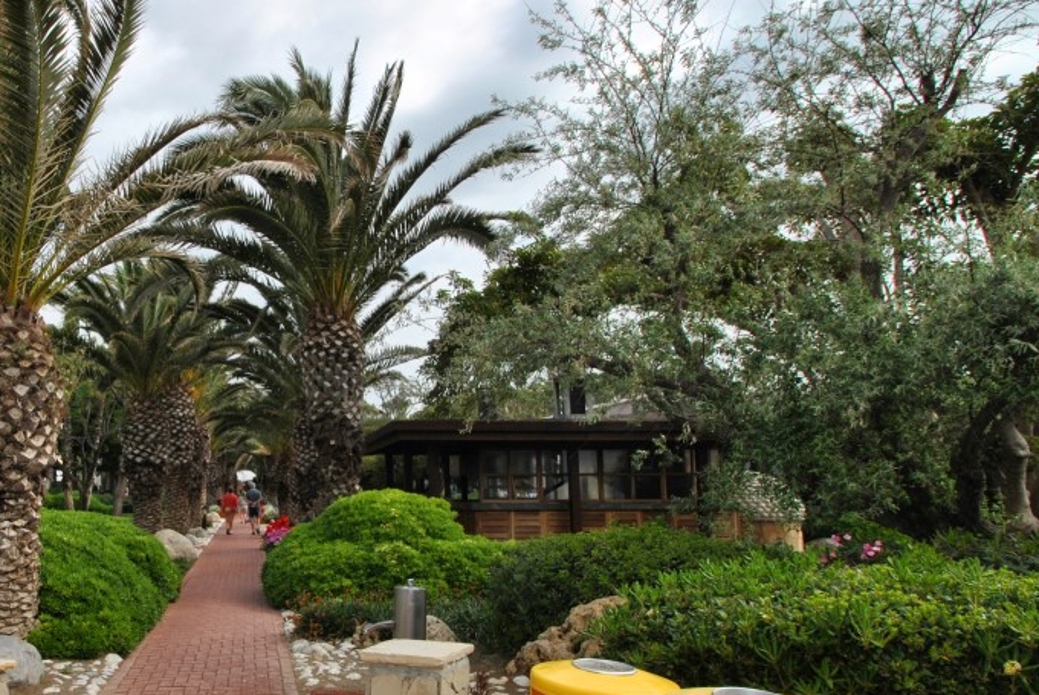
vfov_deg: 46.5
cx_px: 250
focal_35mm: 28
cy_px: 415
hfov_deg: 61.7
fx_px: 804
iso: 100
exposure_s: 1/200
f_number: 9
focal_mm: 11
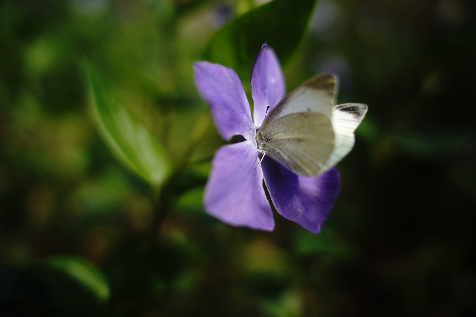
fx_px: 385
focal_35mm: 29
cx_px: 238
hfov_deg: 63.5
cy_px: 158
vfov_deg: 44.8
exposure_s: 1/1600
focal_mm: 29.1
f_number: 2.8
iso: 100
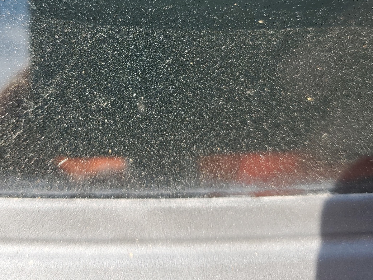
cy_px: 67
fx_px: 431
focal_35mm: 40
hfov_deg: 46.6
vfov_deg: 35.1
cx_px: 152
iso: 50
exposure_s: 1/500
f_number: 1.5
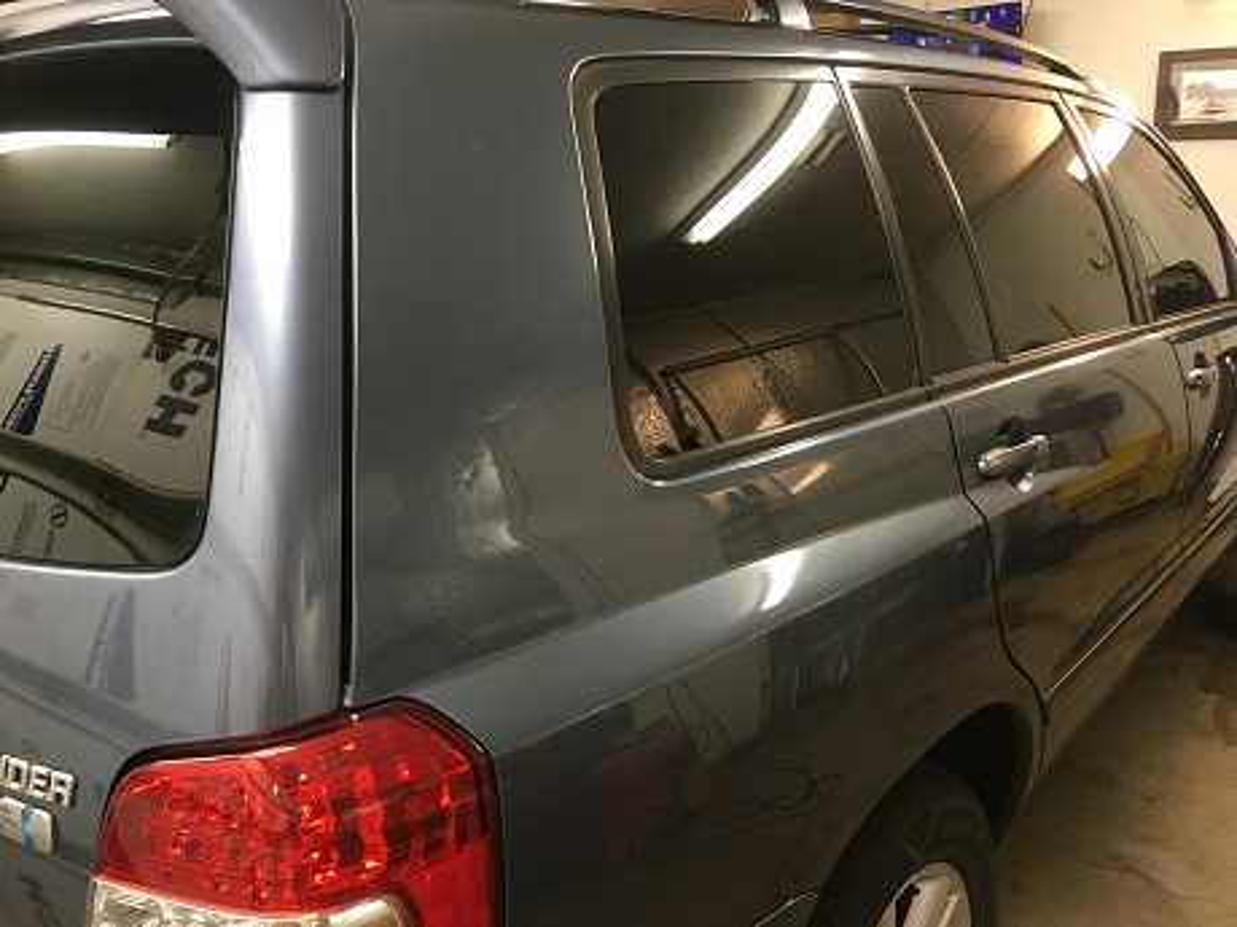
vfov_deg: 48.2
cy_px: 464
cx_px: 618
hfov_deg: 61.7
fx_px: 1036
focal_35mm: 29
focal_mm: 4.15
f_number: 2.2
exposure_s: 1/30
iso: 100
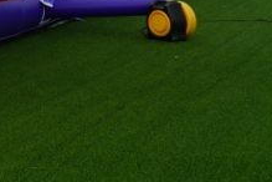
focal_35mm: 112
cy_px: -120
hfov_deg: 15.1
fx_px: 846
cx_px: -261
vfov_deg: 11.5
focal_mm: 16
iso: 100
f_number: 6.3
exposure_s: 1/100
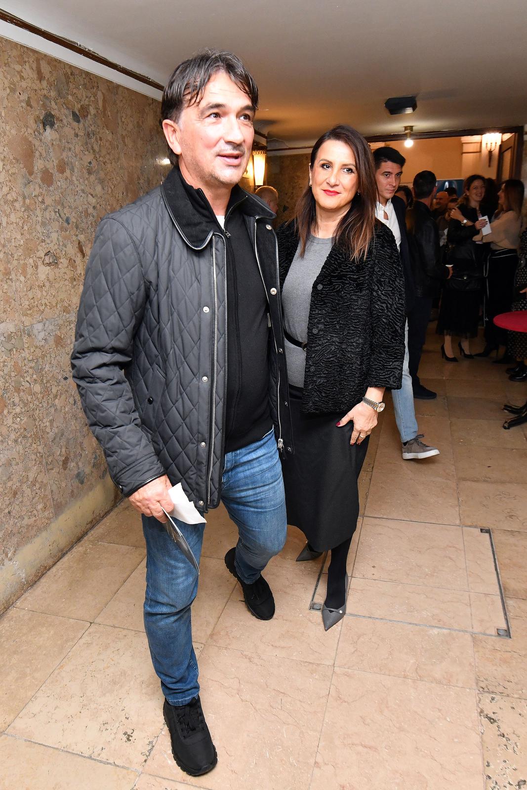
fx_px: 351
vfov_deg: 96.7
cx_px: 264
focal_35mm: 16
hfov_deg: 73.8
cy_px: 395
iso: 1600
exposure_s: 1/200
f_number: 5
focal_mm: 16
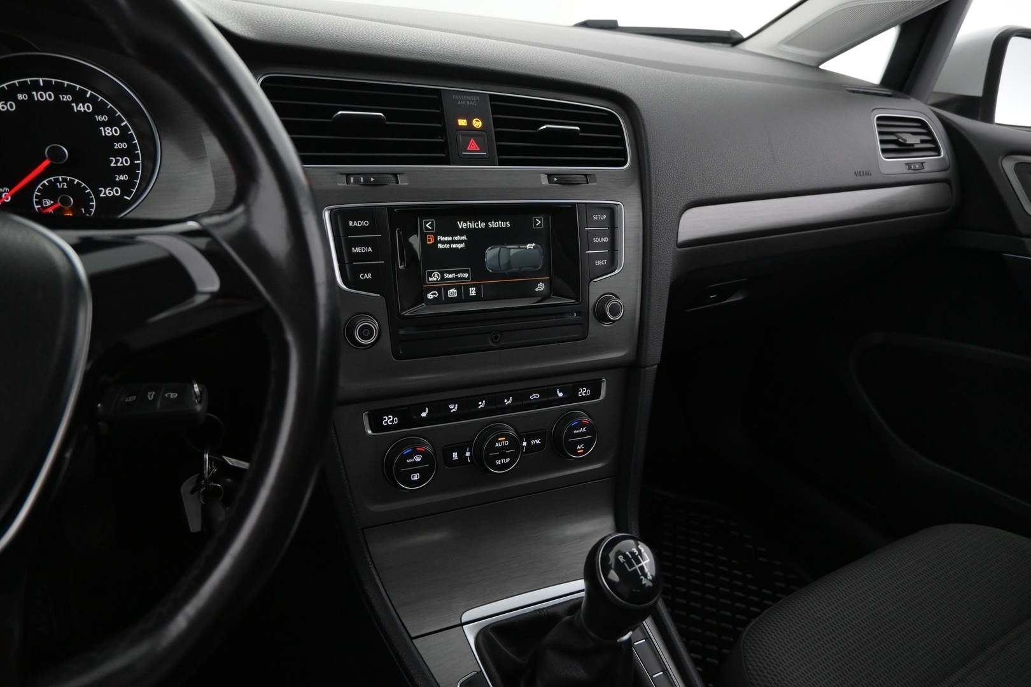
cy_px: 344
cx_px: 516
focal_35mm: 24
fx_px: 687
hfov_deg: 73.7
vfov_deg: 53.1
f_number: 4
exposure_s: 1/60
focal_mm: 16
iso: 2500
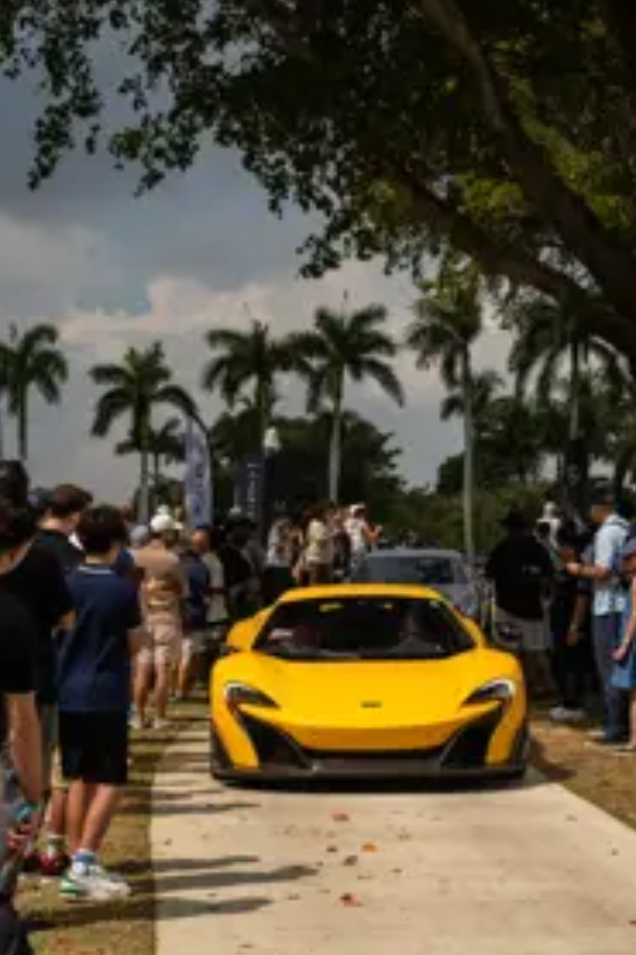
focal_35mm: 85
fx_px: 2255
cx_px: 266
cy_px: 385
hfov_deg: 16.0
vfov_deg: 23.9
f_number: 5.6
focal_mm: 59
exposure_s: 1/1000
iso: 64
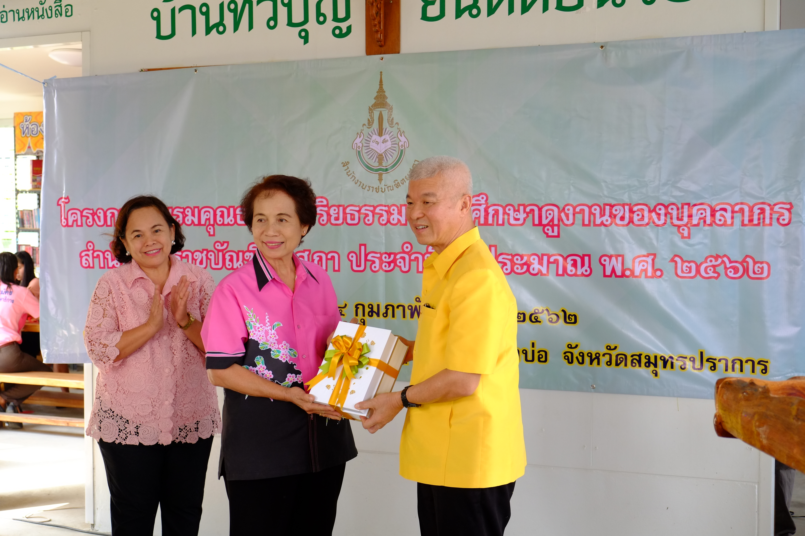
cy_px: 268
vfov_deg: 28.6
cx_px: 402
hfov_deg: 41.9
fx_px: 1051
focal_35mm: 47
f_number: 4
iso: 800
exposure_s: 1/250
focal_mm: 31.5
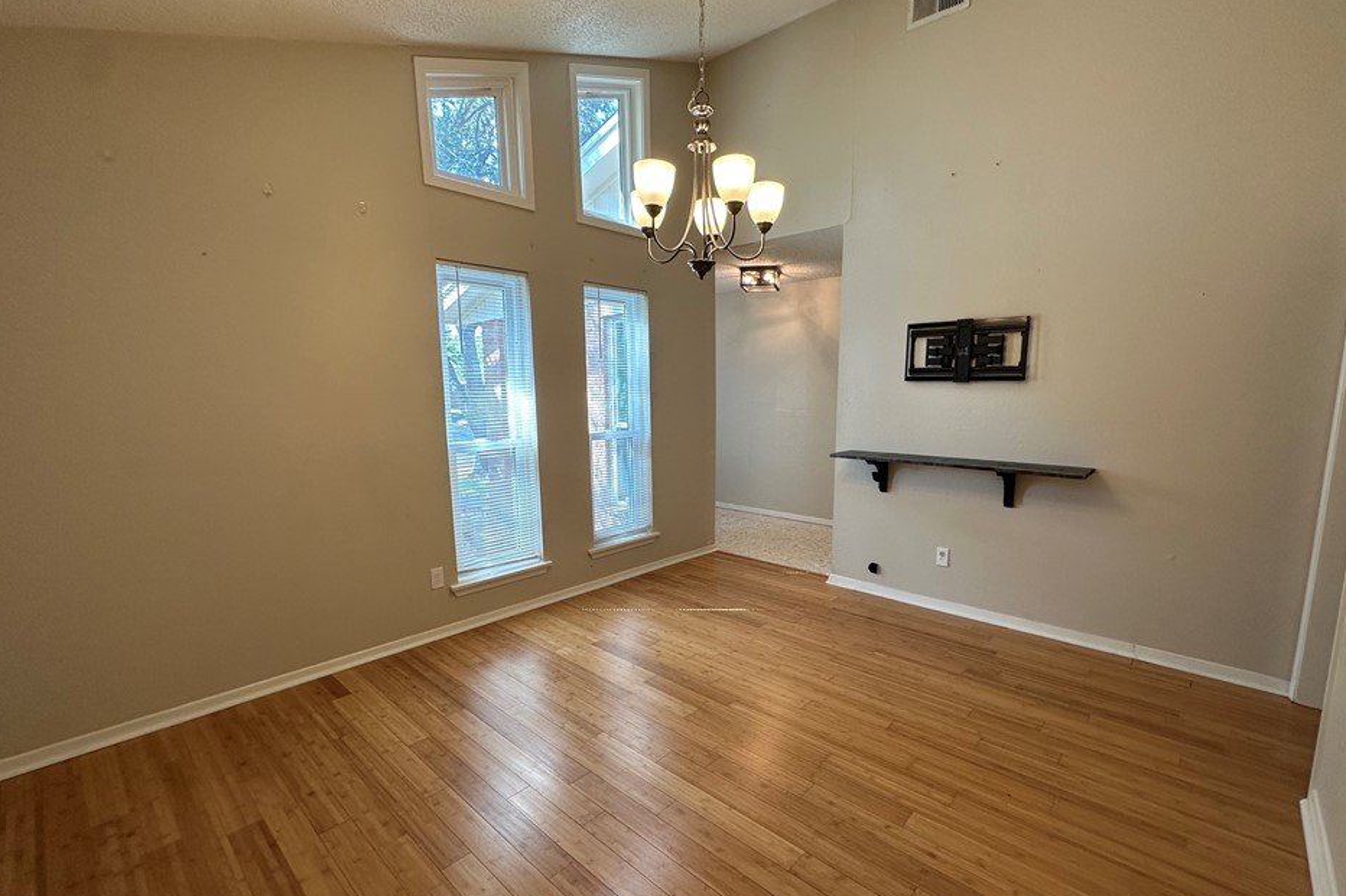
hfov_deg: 96.7
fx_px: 598
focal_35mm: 16
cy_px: 476
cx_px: 700
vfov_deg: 73.6
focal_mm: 2.22
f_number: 2.2
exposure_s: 1/120
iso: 125
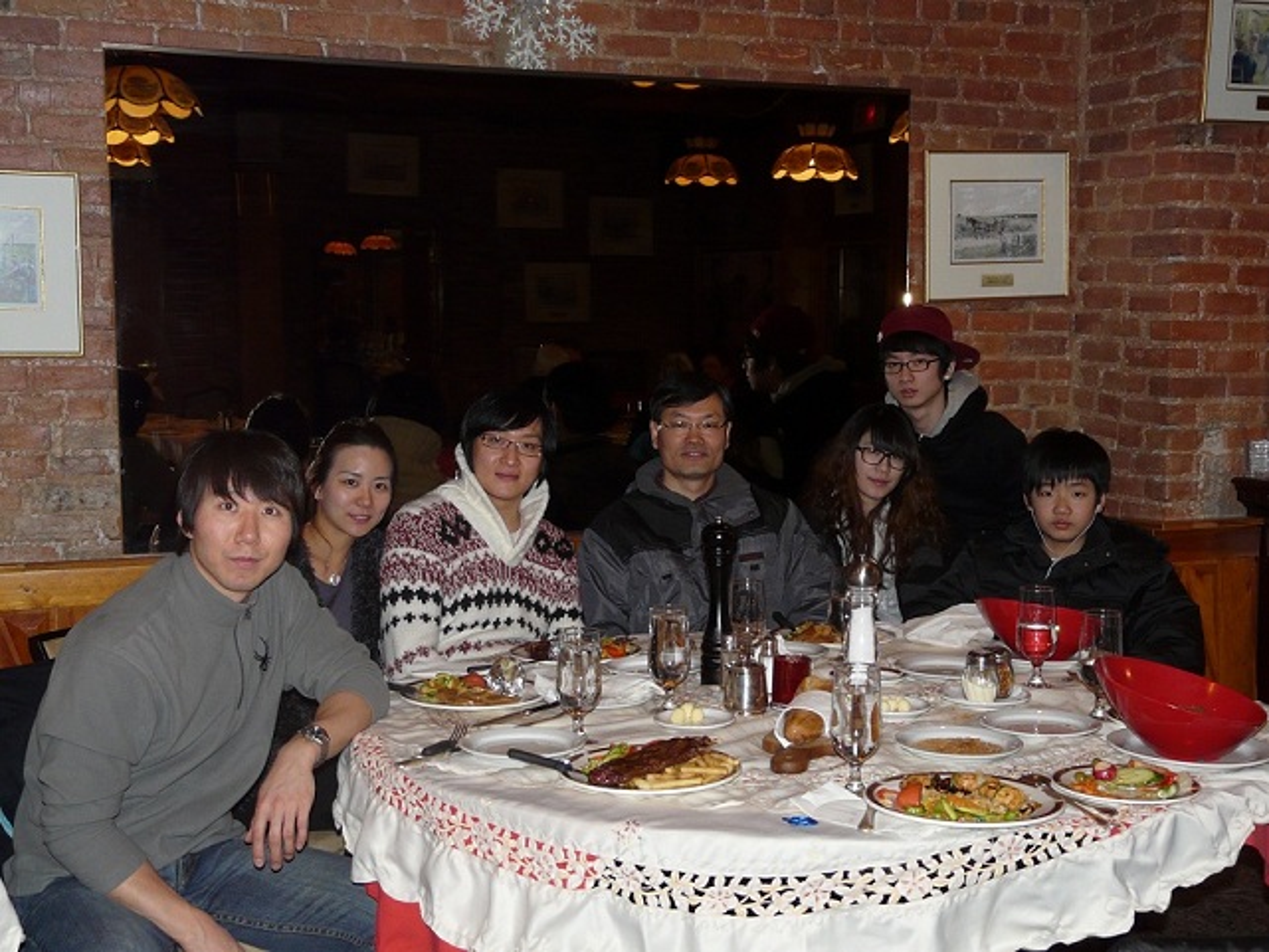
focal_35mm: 45
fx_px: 1650
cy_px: 476
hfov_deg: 42.1
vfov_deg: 32.2
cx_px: 634
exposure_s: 1/40
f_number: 3.2
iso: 160
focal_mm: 7.4
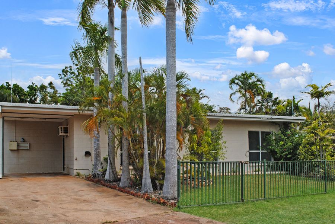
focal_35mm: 33
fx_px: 307
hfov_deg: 57.2
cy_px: 112
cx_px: 168
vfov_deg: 40.1
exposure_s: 1/200
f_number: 8
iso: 100
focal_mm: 22
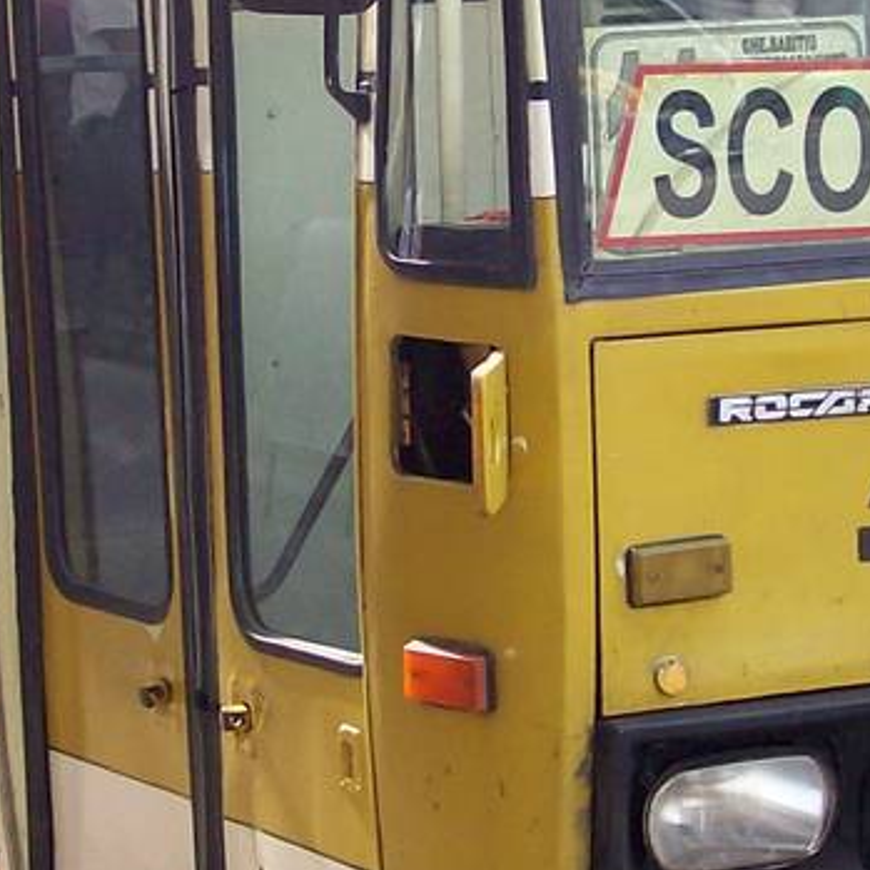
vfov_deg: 11.9
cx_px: 324
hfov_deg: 12.0
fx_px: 4151
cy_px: 174
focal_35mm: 146
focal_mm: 7.6
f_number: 3
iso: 80
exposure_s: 1/257
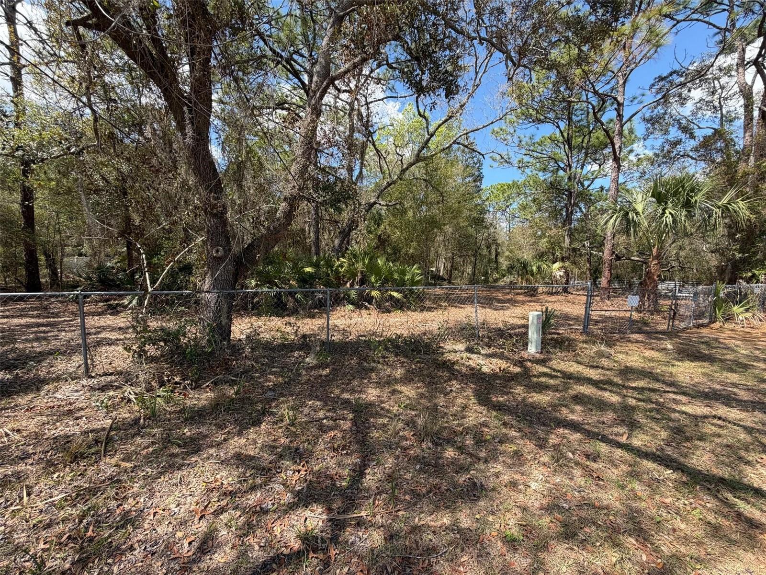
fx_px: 310
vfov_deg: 85.7
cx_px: 383
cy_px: 288
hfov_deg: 102.1
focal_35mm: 14
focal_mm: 2.22
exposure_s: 1/518
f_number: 2.2
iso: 40
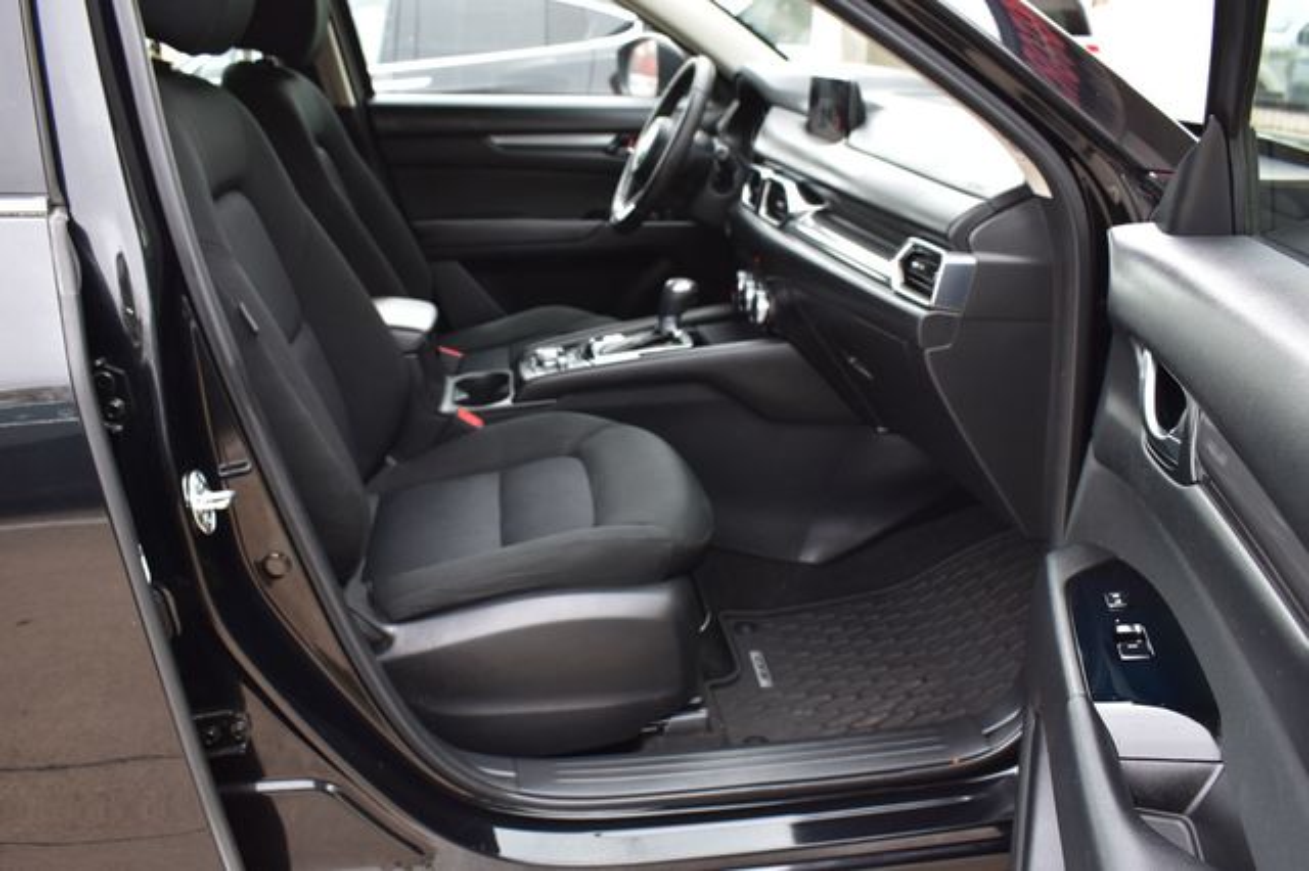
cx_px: 654
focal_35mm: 30
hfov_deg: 62.0
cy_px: 436
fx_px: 1090
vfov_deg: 43.6
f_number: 7.1
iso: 400
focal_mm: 20
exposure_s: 1/25
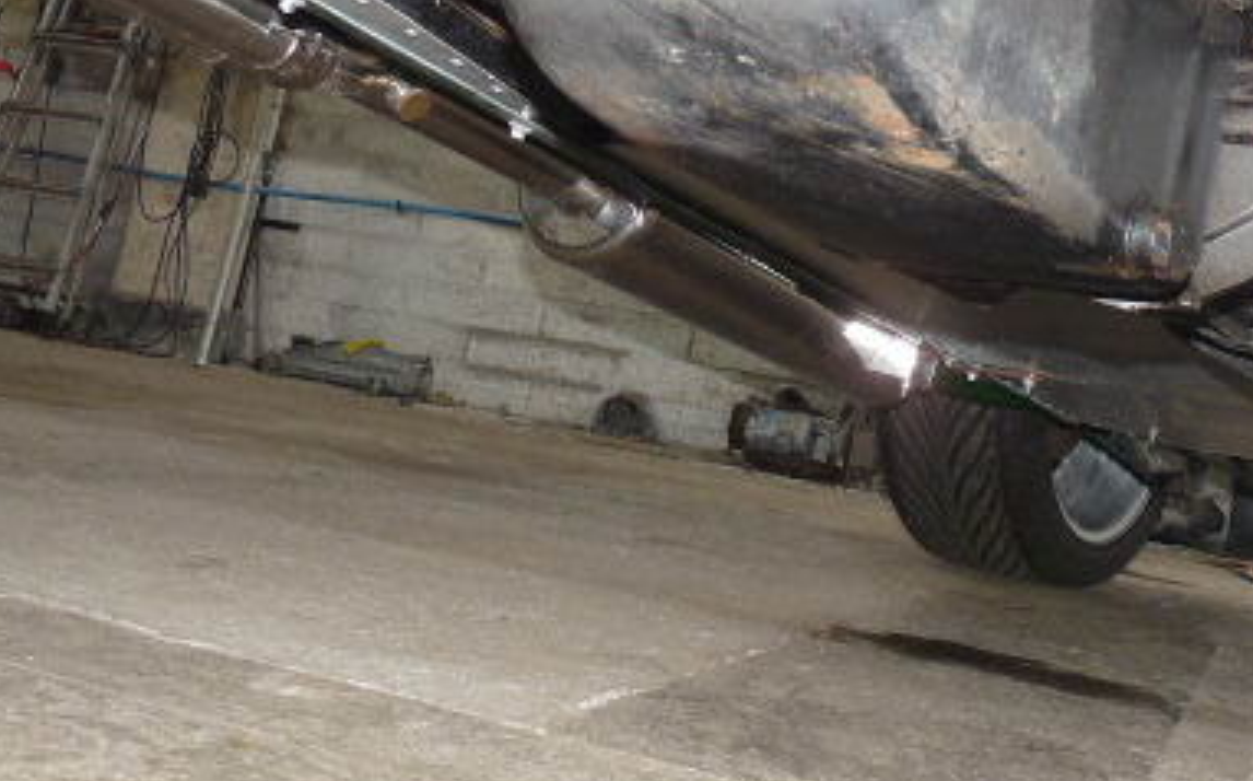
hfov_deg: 41.6
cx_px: 768
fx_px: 1638
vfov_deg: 26.2
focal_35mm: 48
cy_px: 121
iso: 160
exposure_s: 1/30
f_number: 2.8
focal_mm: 4.8
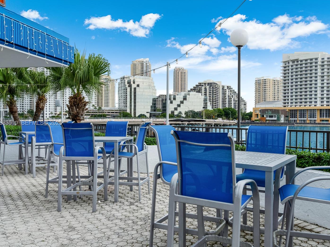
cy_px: 123
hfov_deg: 56.8
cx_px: 178
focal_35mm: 32
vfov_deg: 44.1
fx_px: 305
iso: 100
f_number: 11
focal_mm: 29
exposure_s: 1/60
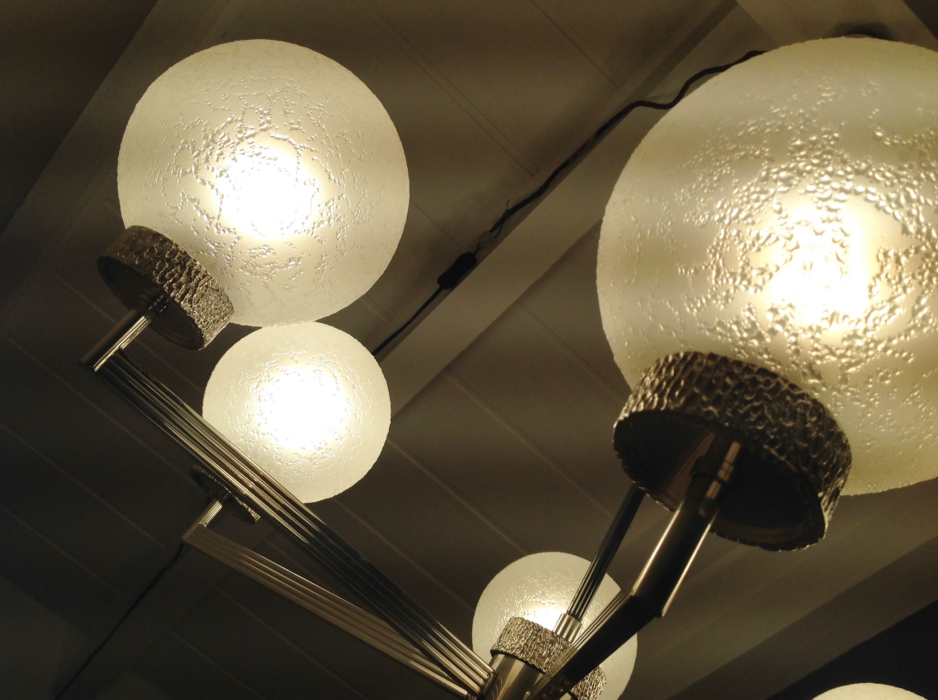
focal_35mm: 35
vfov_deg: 40.6
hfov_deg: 52.7
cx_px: 469
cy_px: 350
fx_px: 947
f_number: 2.4
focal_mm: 4.28
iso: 50
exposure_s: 1/291
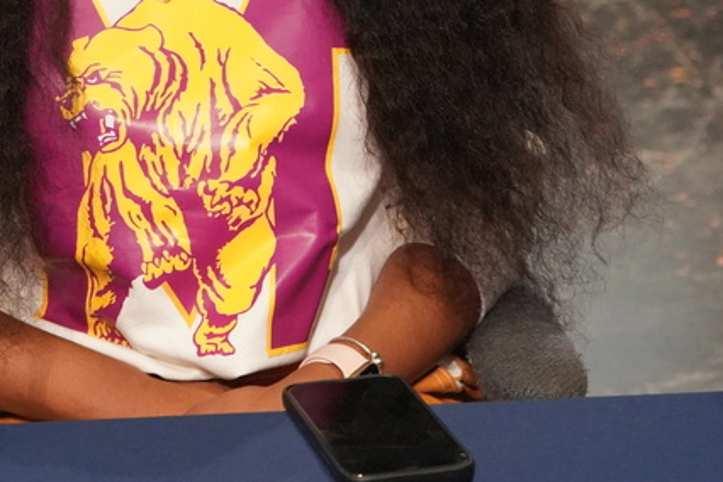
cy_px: -53
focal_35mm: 125
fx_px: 2510
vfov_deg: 10.8
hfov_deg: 16.4
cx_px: 258
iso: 12800
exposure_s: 1/160
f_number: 5
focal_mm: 52
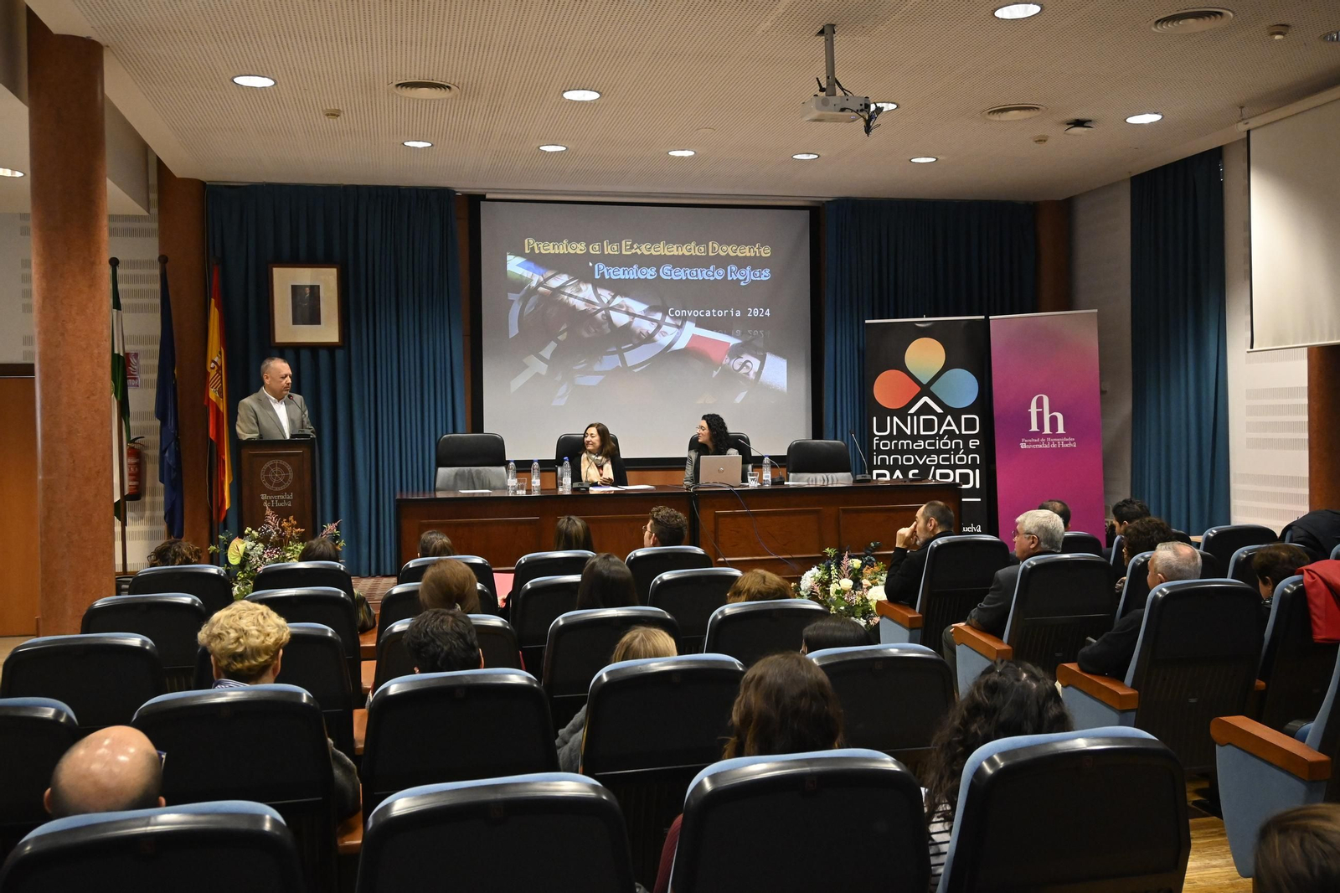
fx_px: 1200
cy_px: 446
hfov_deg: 58.3
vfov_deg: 40.8
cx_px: 670
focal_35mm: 32
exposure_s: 1/100
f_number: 5
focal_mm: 21.5
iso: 4000
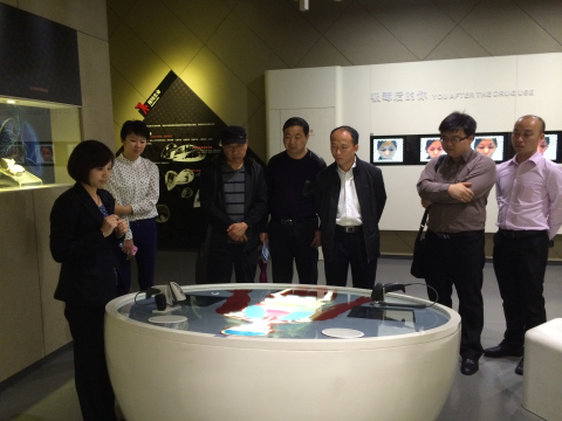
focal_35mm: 30
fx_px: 487
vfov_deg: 46.8
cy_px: 210
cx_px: 281
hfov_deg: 60.0
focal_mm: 4.12
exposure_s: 1/33
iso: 320
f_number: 2.2
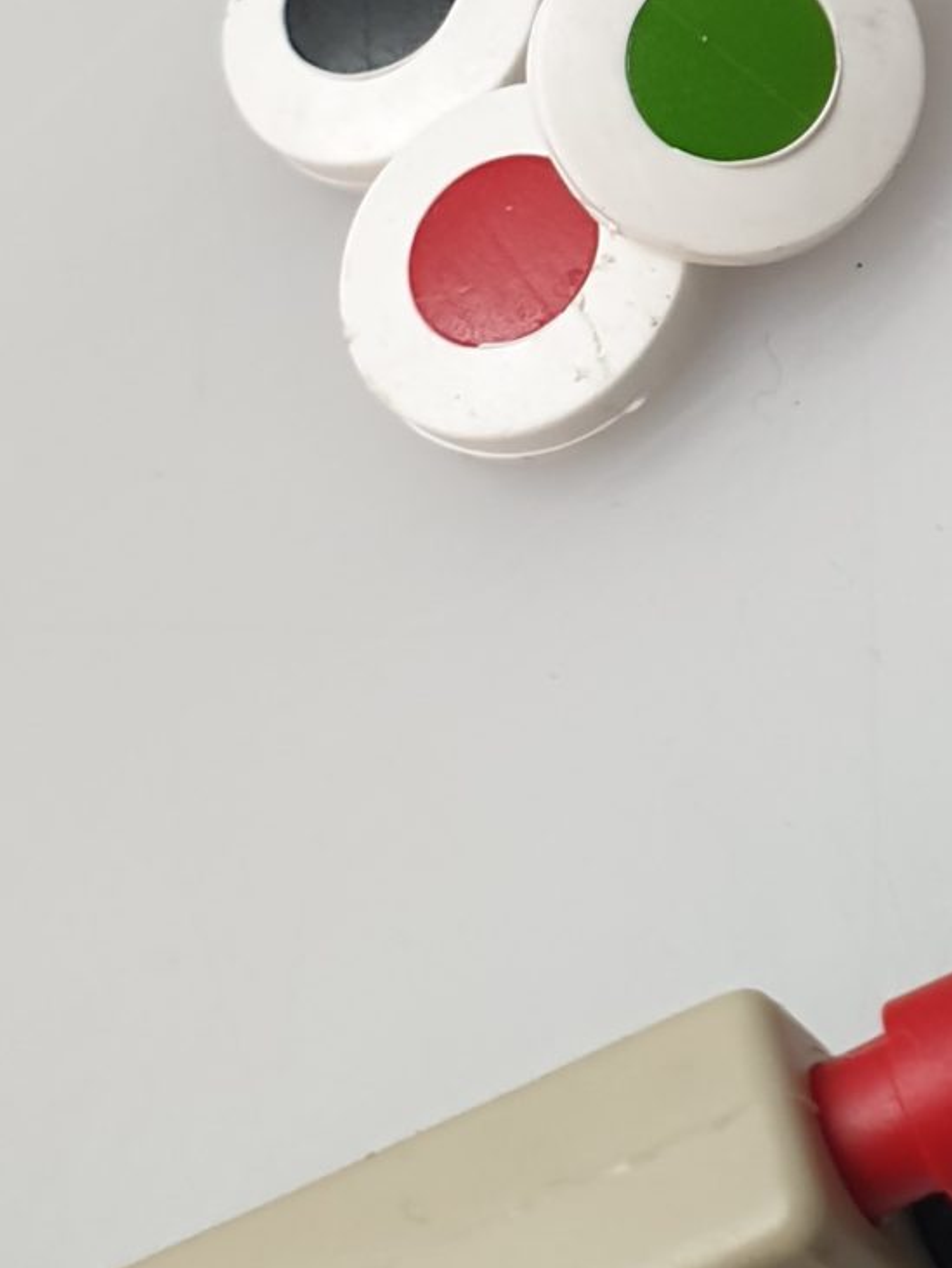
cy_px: -87
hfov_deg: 15.5
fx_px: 3334
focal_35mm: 91
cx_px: 1207
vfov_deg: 20.6
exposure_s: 1/50
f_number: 2.4
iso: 100
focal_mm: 4.3
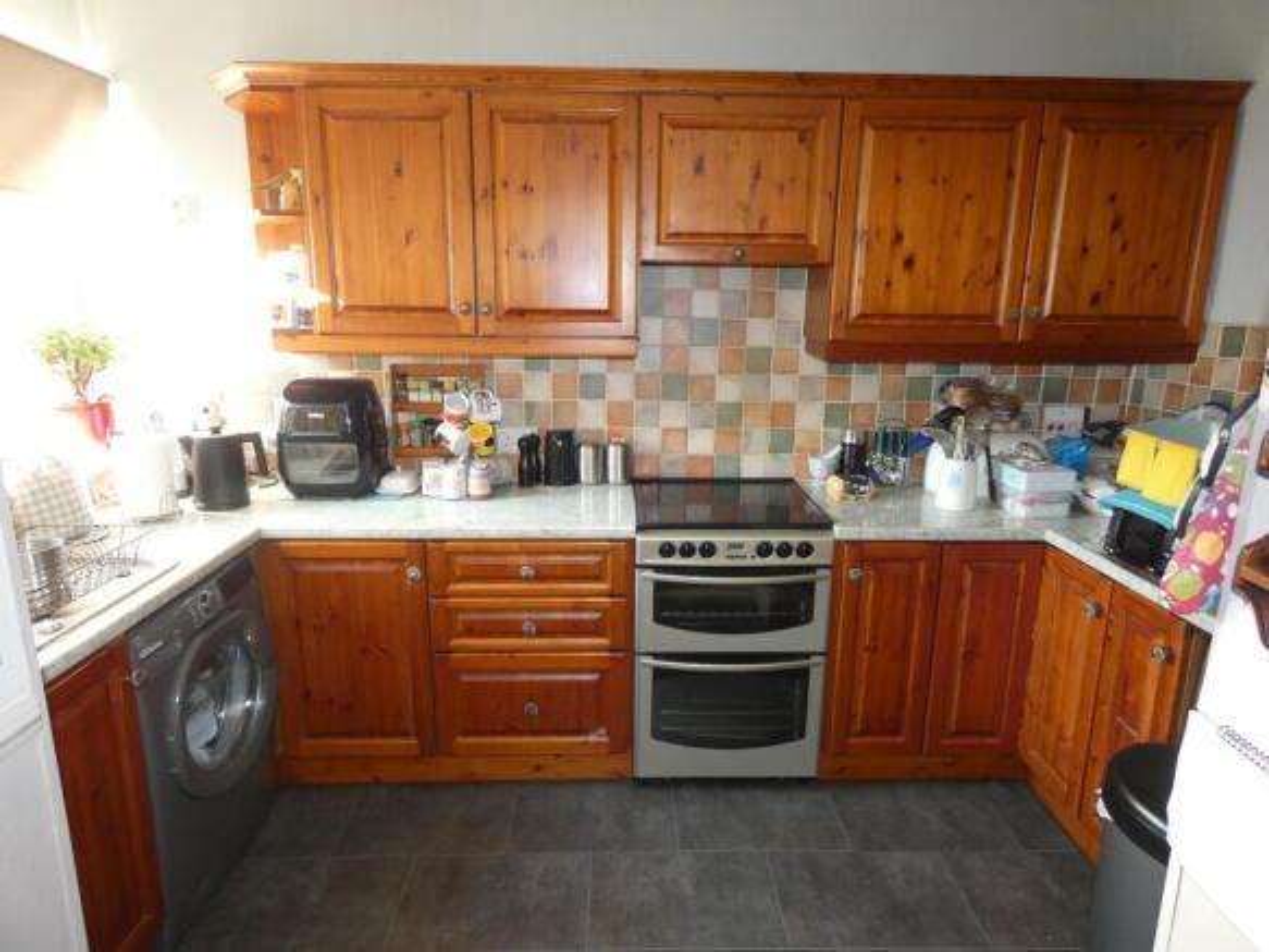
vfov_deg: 66.0
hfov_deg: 81.8
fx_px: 733
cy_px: 476
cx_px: 634
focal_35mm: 20
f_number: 2.8
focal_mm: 3.6
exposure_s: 1/60
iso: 500
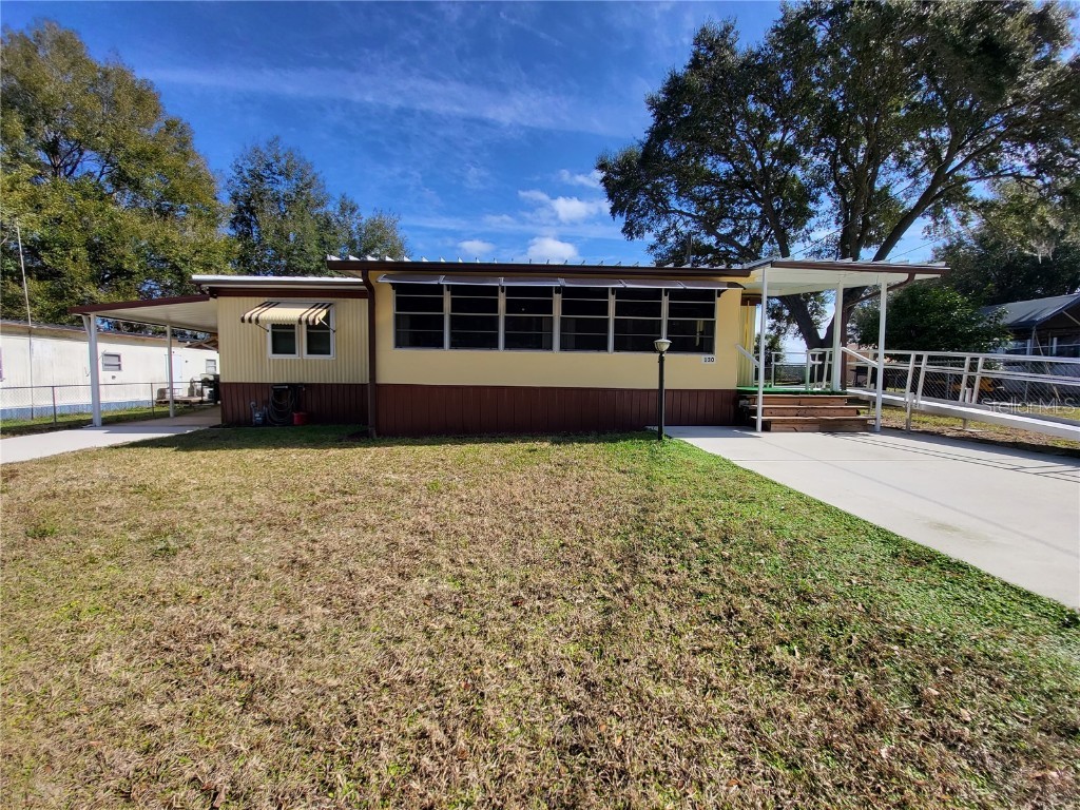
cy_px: 405
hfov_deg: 106.2
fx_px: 406
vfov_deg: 89.9
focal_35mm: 13
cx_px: 540
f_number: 2.2
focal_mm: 1.74
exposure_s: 1/871
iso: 32
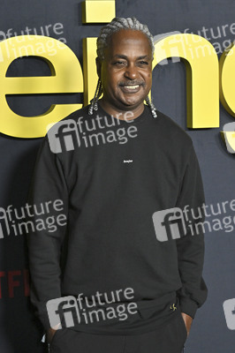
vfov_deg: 27.4
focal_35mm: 74
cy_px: 176
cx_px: 118
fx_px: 726
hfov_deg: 18.4
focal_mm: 74
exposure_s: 1/320
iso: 2500
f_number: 5.6
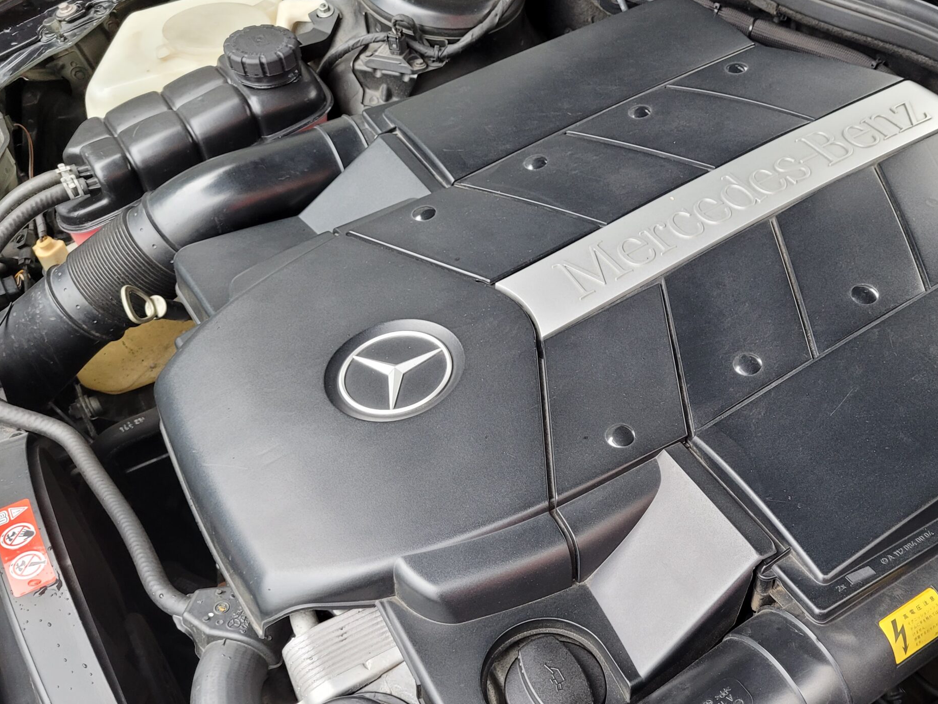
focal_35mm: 36
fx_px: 976
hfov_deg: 50.2
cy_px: 412
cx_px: 648
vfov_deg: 39.5
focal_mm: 5.4
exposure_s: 1/40
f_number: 1.8
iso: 200
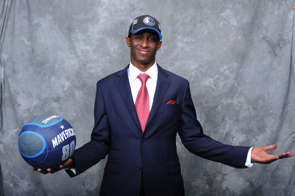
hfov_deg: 41.1
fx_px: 393
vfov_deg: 28.0
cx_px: 148
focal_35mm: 48
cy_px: 98
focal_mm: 48
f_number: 11
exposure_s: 1/250
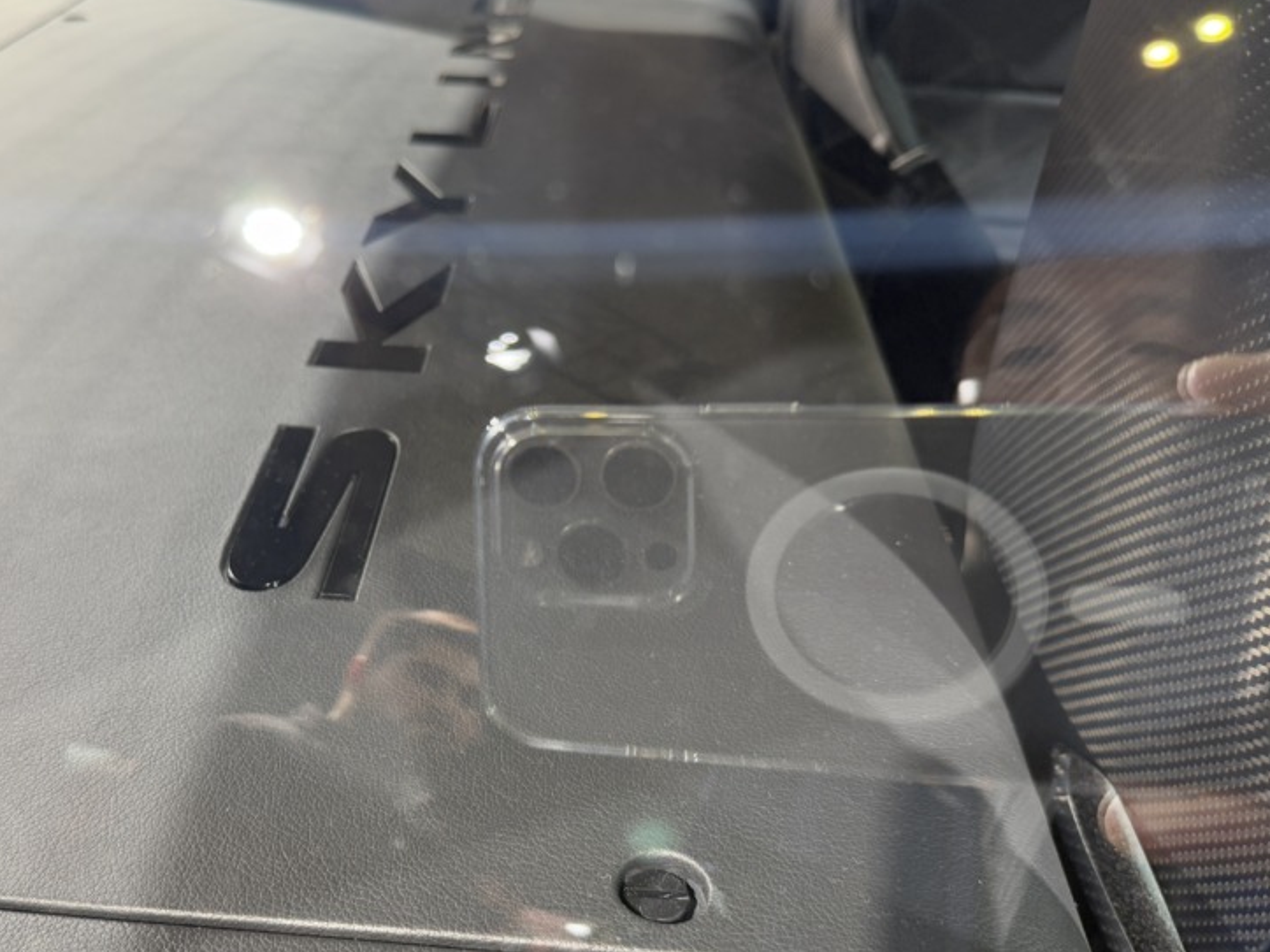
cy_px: 534
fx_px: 1247
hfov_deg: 53.3
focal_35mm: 34
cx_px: 467
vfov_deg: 41.7
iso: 125
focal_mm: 6.76
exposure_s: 1/50
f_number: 1.78
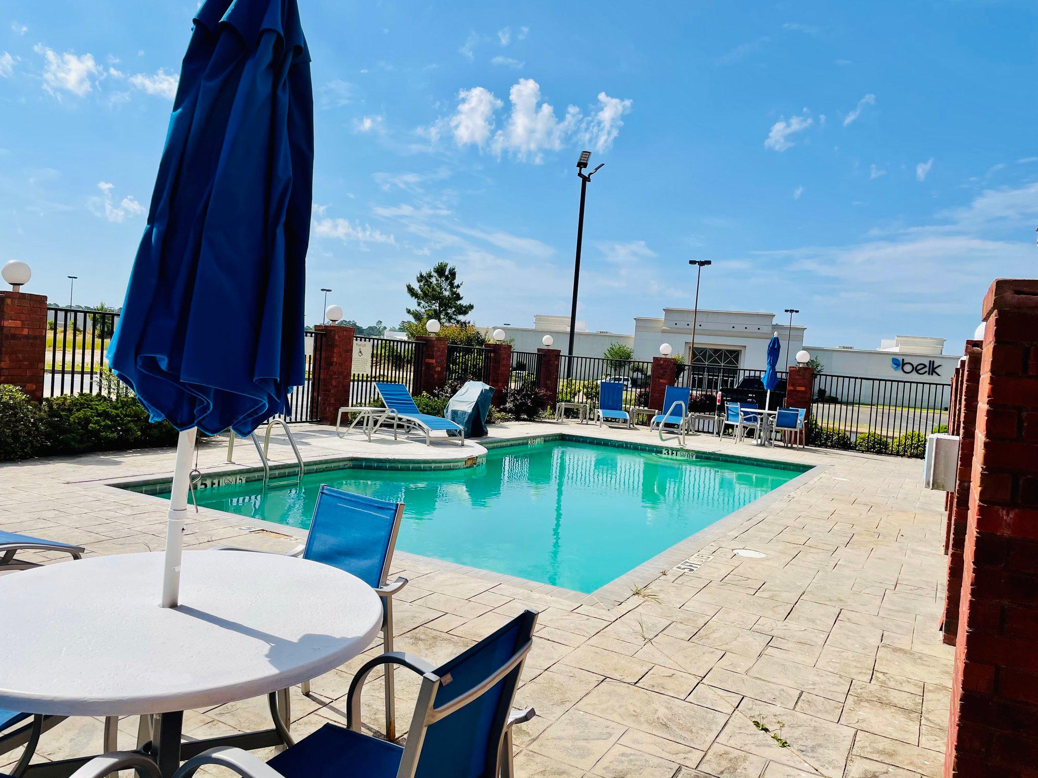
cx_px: 519
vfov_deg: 53.1
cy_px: 389
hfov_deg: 67.3
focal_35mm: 26
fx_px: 780
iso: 32
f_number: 1.6
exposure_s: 1/7299
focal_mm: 4.2
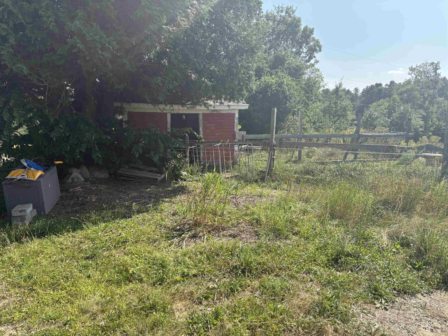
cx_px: 224
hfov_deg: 67.3
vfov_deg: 53.1
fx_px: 336
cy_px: 168
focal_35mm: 26
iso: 64
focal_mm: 5.96
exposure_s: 1/2364
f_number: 1.6
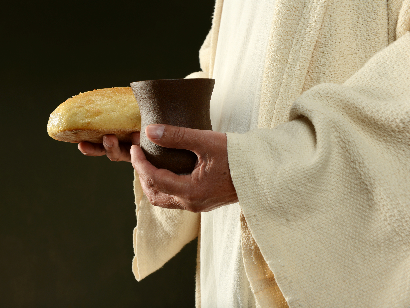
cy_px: 154
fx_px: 616
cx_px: 204
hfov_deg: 36.8
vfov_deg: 28.0
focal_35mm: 52
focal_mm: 48
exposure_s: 1/250
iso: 100
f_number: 9
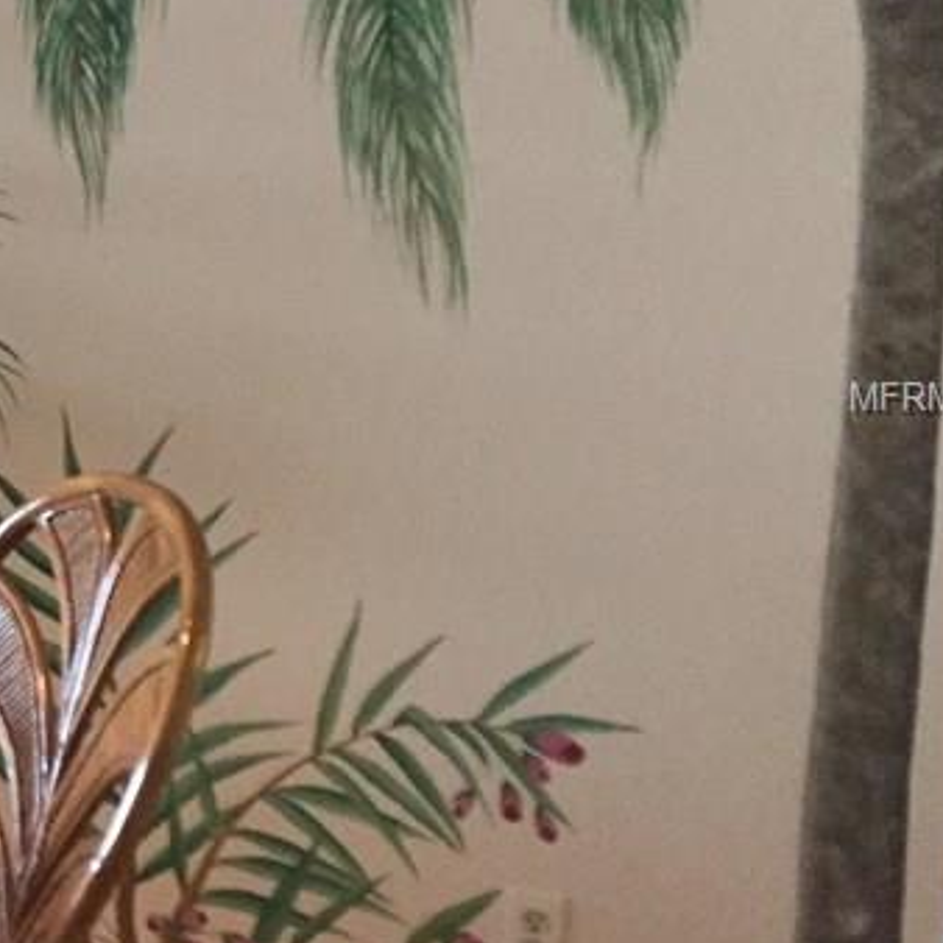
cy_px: 399
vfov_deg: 20.9
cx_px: -410
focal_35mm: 83
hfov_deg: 18.8
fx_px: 2558
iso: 160
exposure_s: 1/30
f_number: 2.4
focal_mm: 3.3
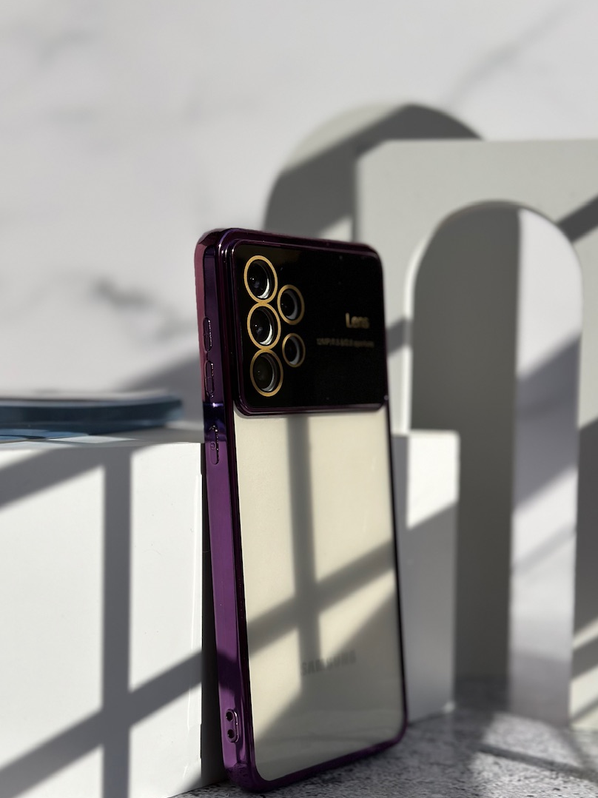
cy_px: 470
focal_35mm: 57
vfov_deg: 33.7
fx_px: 1313
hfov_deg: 25.6
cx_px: 343
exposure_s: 1/10870
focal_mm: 6.86
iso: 80
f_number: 1.78
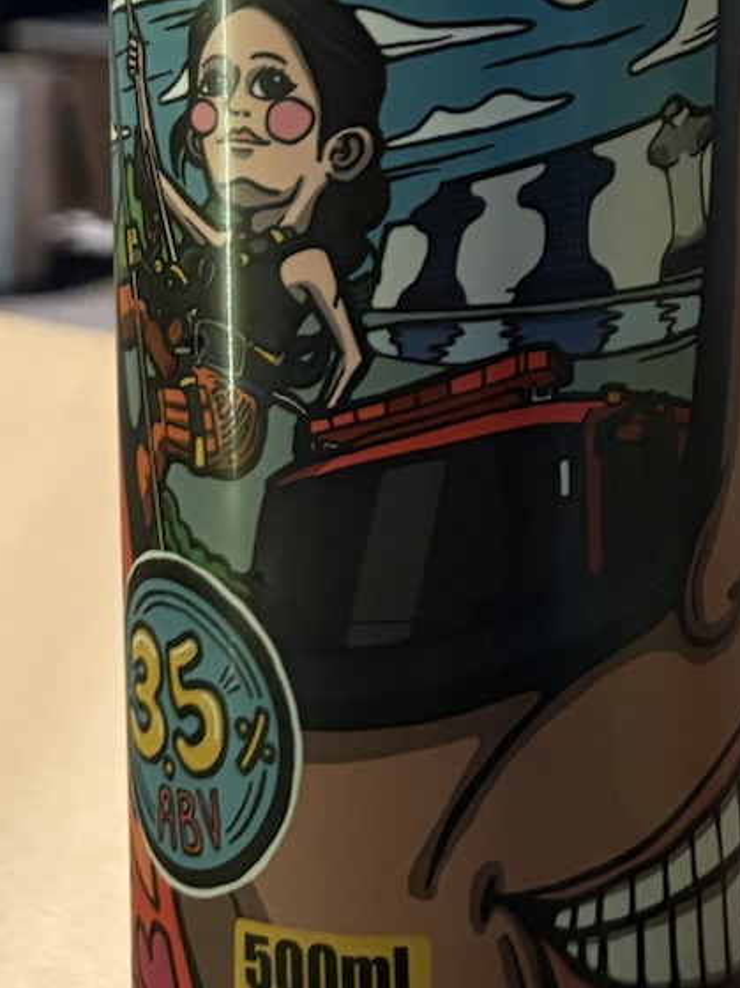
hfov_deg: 15.3
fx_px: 2652
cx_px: 887
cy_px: -186
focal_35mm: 93
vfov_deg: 19.9
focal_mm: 5.96
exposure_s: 1/60
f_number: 1.6
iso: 400
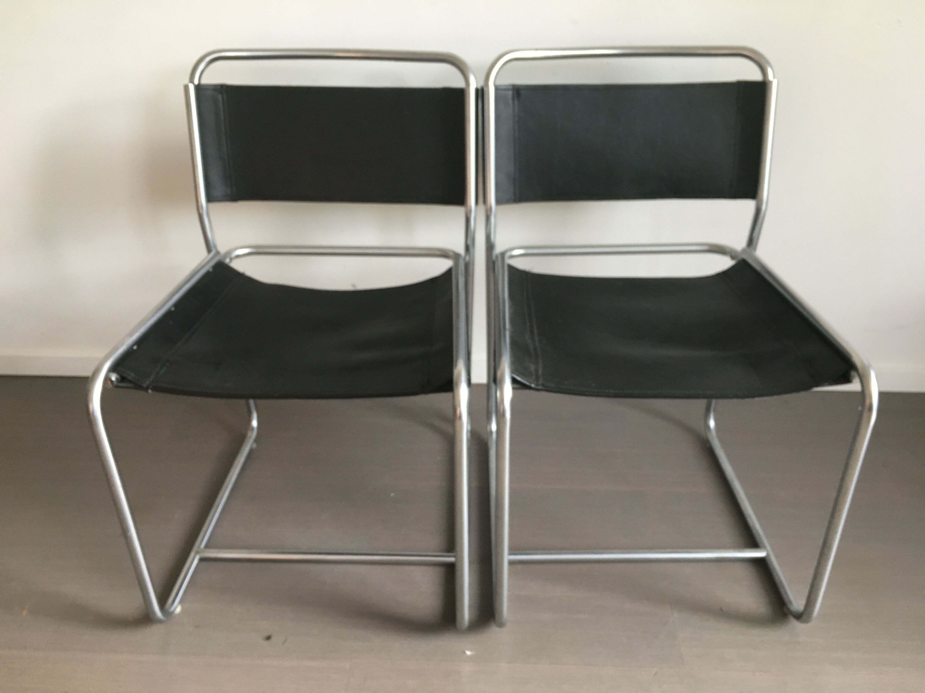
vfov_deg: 48.2
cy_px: 346
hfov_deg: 61.7
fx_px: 775
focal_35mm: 29
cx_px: 462
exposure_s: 1/33
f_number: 2.2
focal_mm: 4.15
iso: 125
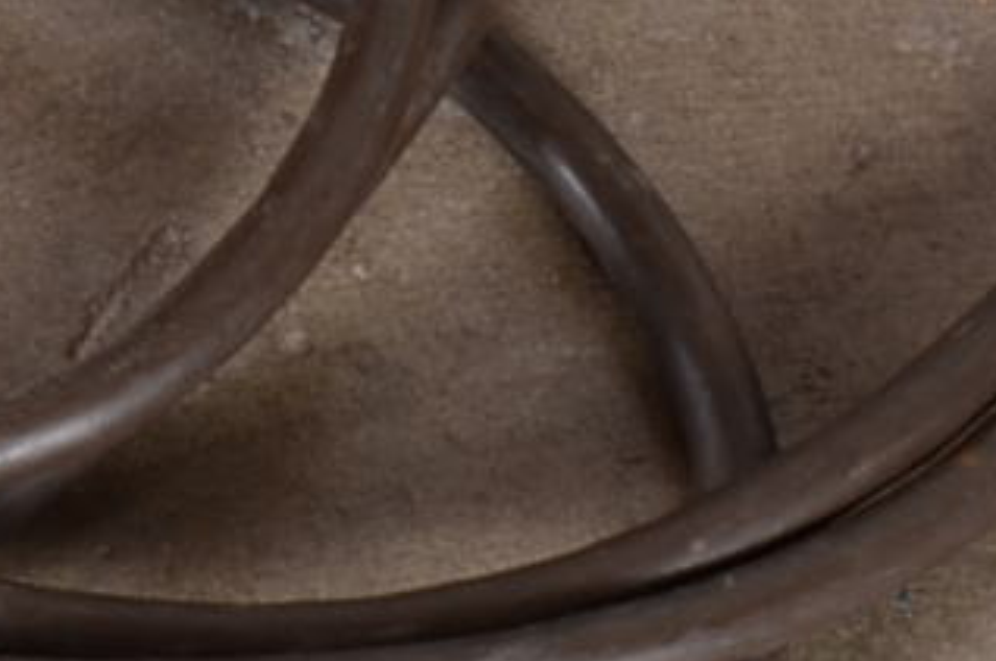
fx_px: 12182
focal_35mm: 441
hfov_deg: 4.6
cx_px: -1193
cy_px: 166
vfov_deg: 3.1
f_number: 11
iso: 160
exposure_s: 1/125
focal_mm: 38
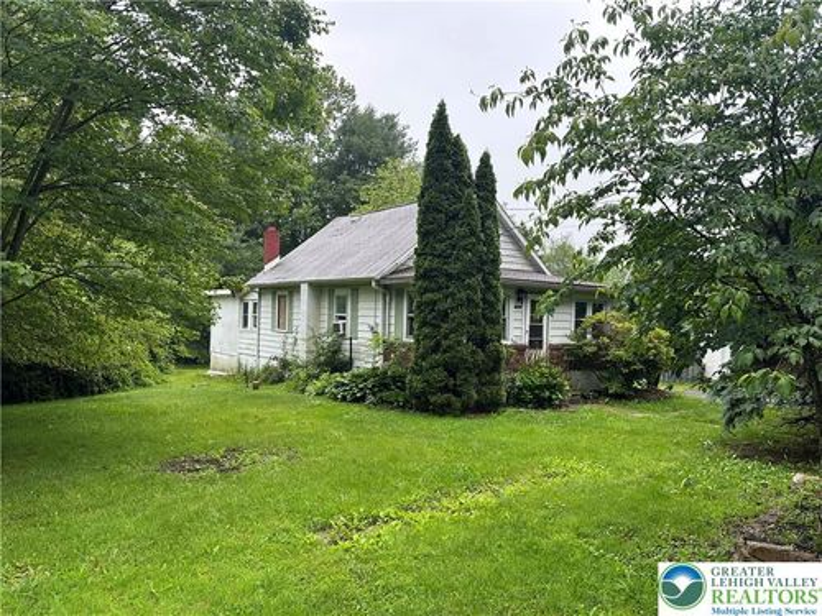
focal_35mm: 24
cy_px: 308
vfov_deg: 56.8
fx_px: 570
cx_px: 411
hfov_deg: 71.6
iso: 80
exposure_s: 1/816
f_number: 1.78
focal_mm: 6.86
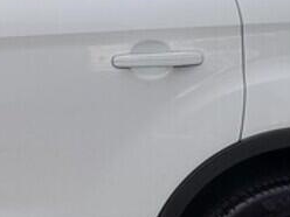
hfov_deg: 13.1
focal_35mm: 145
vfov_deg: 10.1
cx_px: -105
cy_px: -52
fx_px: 1215
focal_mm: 4.6
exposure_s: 1/193
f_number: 2
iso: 20
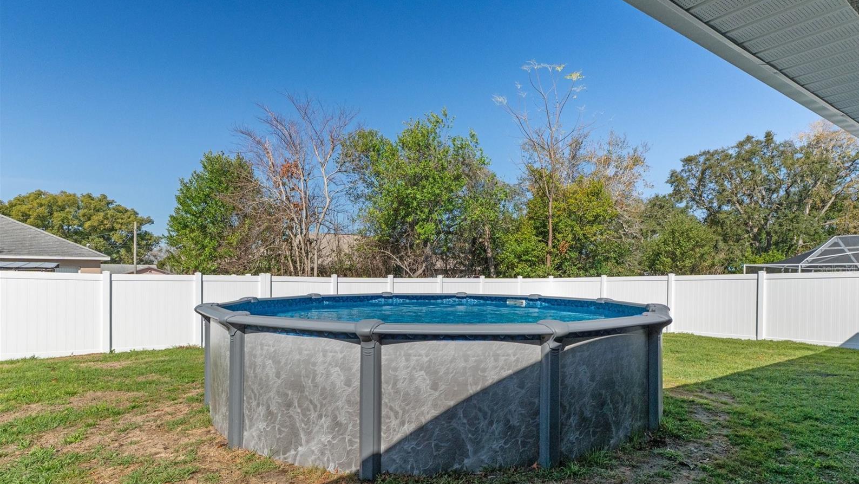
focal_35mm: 19
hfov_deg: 89.6
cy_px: 269
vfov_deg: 58.2
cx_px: 432
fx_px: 433
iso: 800
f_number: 8
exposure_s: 1/750
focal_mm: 12
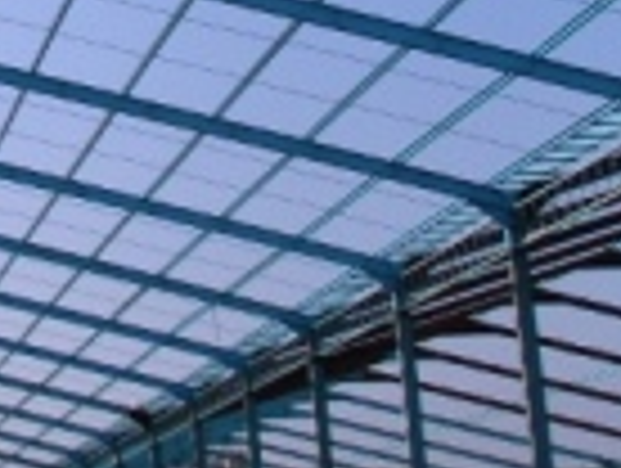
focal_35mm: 123
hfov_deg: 15.1
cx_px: -220
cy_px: -104
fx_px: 2210
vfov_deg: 11.8
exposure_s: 1/800
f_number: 4.5
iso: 80
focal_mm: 6.7
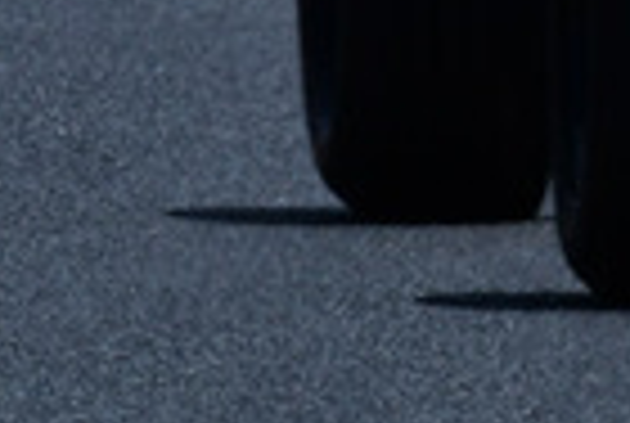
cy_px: -490
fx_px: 61450
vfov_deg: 0.4
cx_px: 1372
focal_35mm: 3504
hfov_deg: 0.6
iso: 320
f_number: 14
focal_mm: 410
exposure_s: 1/640
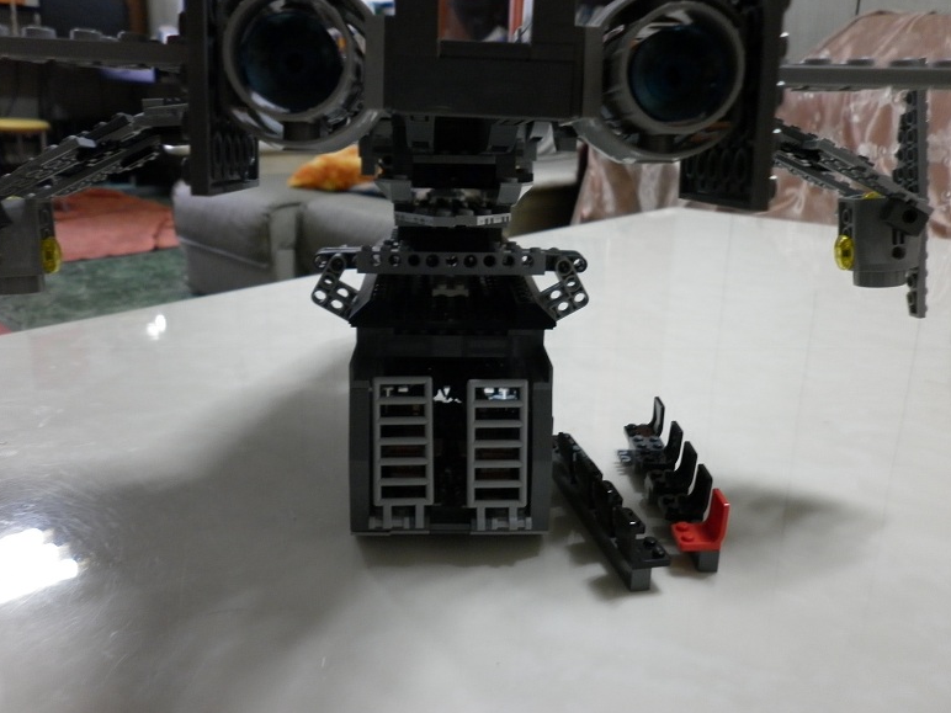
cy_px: 345
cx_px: 464
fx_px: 797
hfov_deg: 61.7
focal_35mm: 29
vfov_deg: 48.2
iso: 200
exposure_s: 1/20
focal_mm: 5
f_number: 2.8
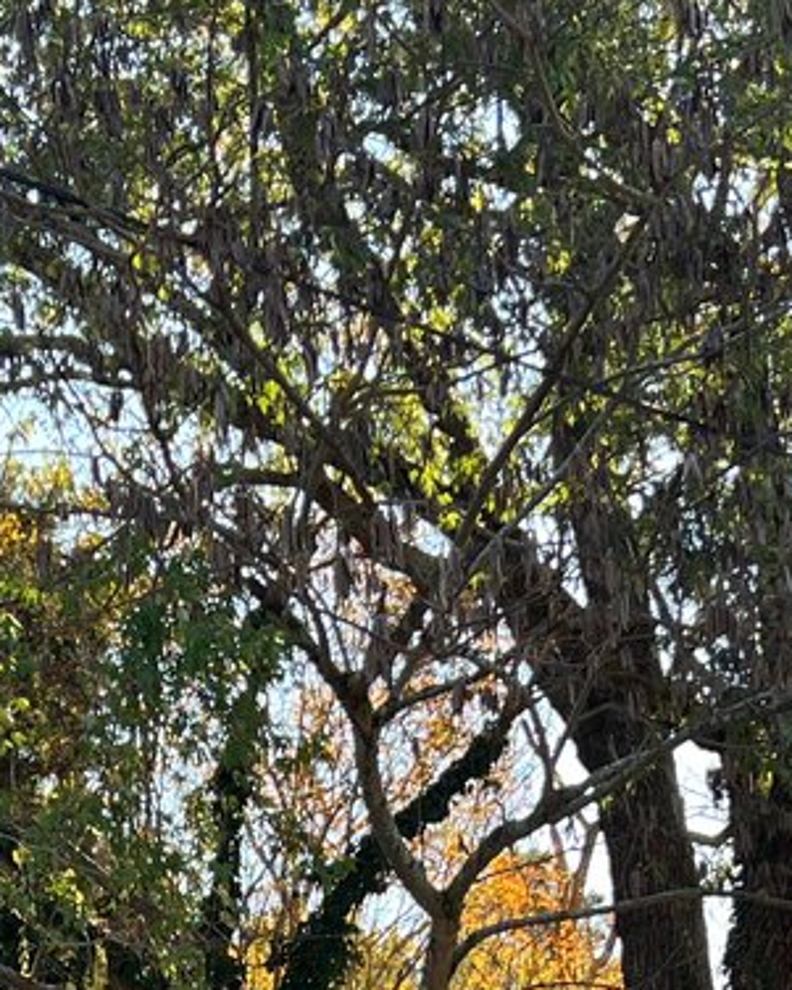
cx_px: 254
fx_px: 2987
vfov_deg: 17.3
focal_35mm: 102
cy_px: 1407
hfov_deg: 15.1
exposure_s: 1/769
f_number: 1.5
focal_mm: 5.7
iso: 50
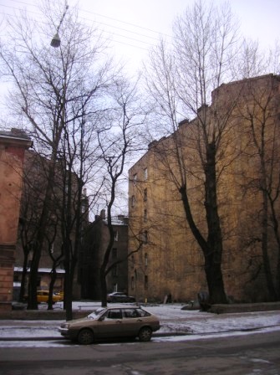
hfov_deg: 40.6
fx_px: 378
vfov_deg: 52.7
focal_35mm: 35
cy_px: 188
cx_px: 140
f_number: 2.8
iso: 50
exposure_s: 1/97.3
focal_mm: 5.8
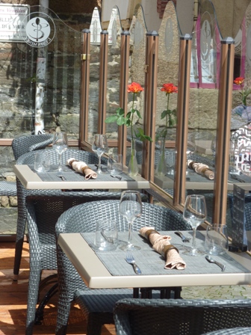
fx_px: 1073
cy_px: 168
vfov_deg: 17.7
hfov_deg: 13.3
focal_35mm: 111
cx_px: 126
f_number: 4.4
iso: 80
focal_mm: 18.2
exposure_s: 1/320
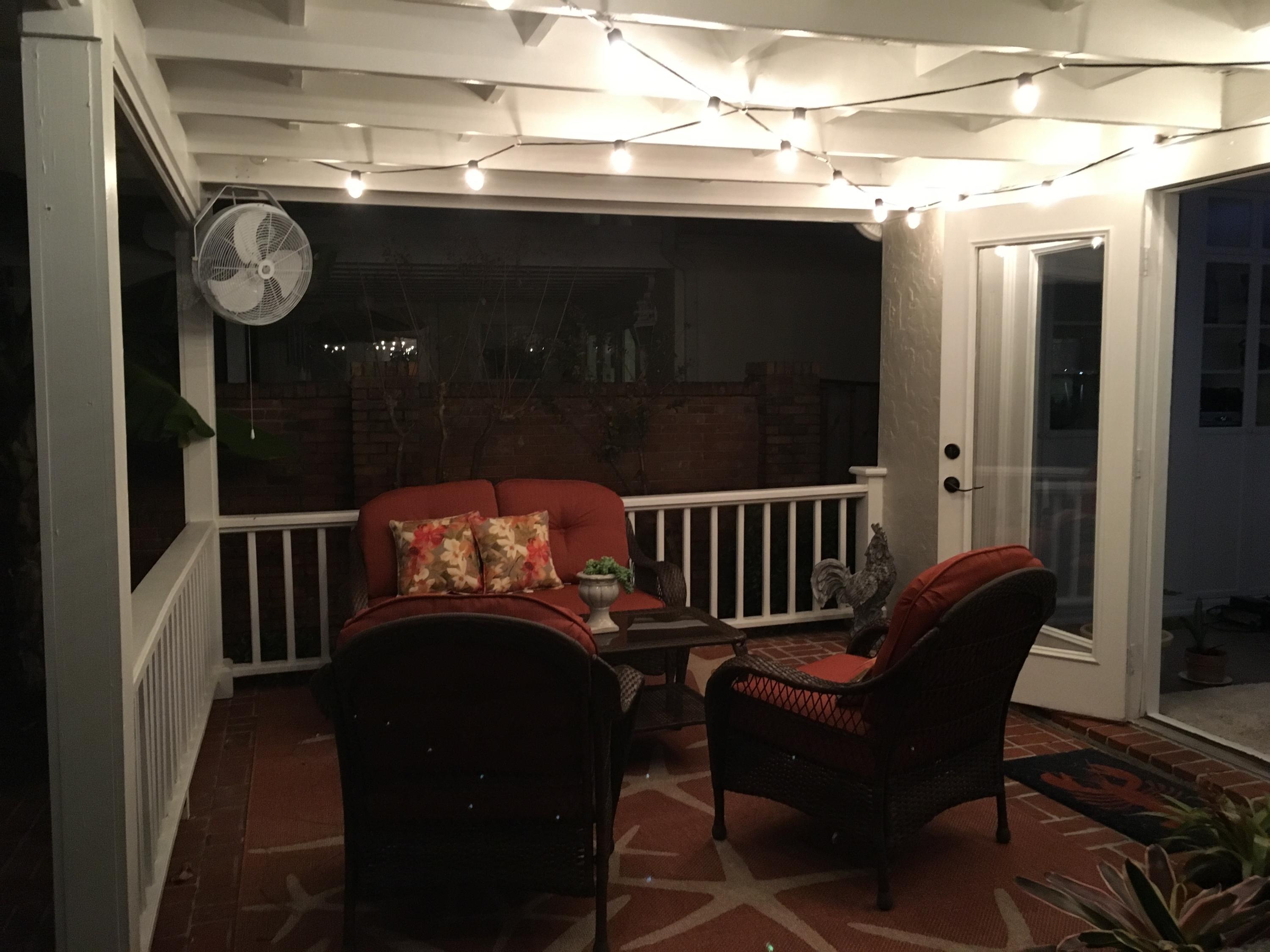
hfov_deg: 61.7
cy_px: 476
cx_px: 635
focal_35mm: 29
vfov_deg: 48.2
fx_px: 1064
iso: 250
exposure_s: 1/15
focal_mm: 4.15
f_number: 2.2
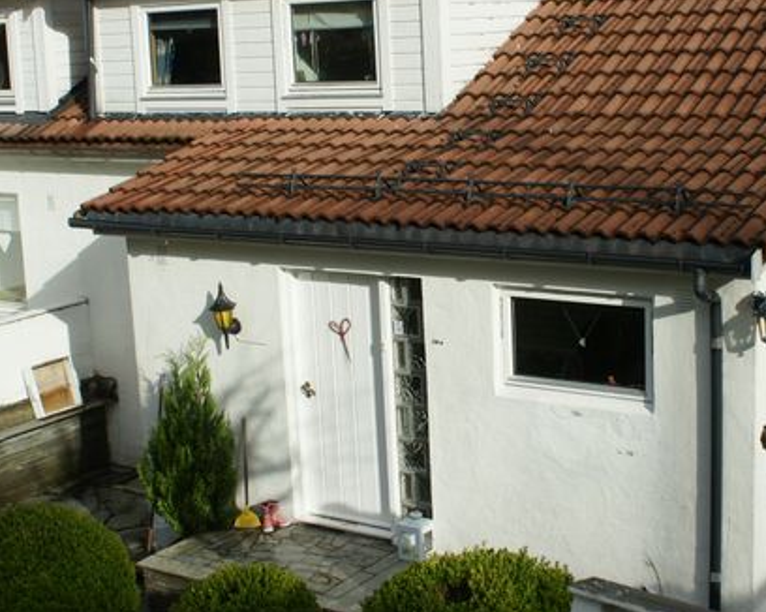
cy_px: 246
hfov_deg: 32.4
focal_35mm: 58
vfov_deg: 26.2
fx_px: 1314
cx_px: 458
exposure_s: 1/1600
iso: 200
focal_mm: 28
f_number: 5
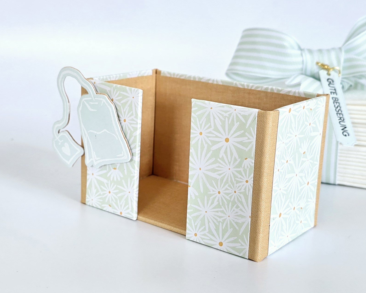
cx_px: 195
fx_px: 260
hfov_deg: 70.2
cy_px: 147
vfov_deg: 58.8
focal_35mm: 24
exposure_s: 1/182
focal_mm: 6.3
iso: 64
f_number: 1.7
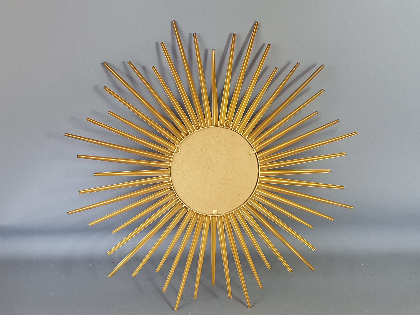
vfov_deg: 51.4
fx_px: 328
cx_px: 211
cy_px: 158
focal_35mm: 27
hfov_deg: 65.3
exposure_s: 1/100
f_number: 1.7
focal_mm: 4.2
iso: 100
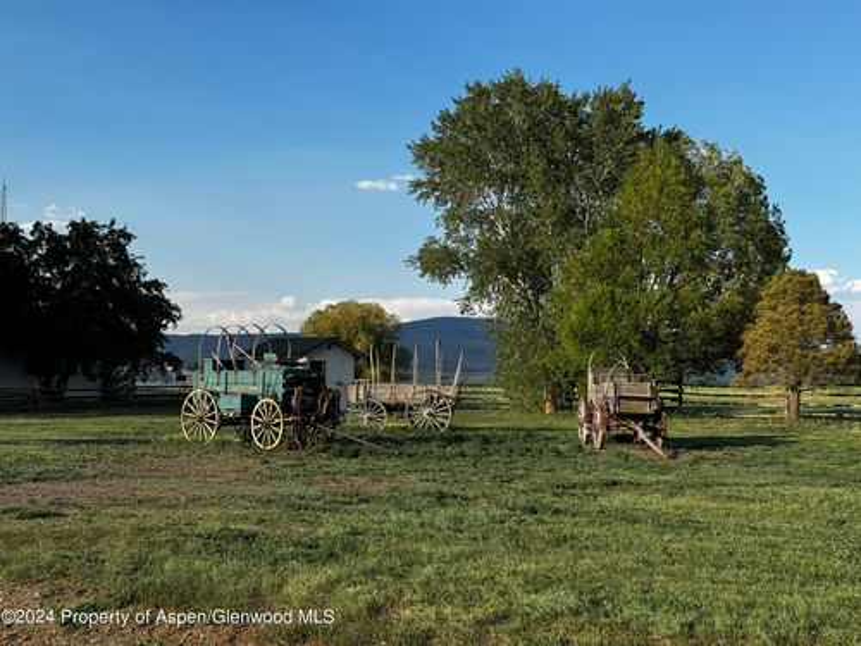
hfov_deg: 39.7
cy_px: 323
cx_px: 430
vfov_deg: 30.3
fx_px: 1194
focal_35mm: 48
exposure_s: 1/1818
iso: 64
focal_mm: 6.76
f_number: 1.78
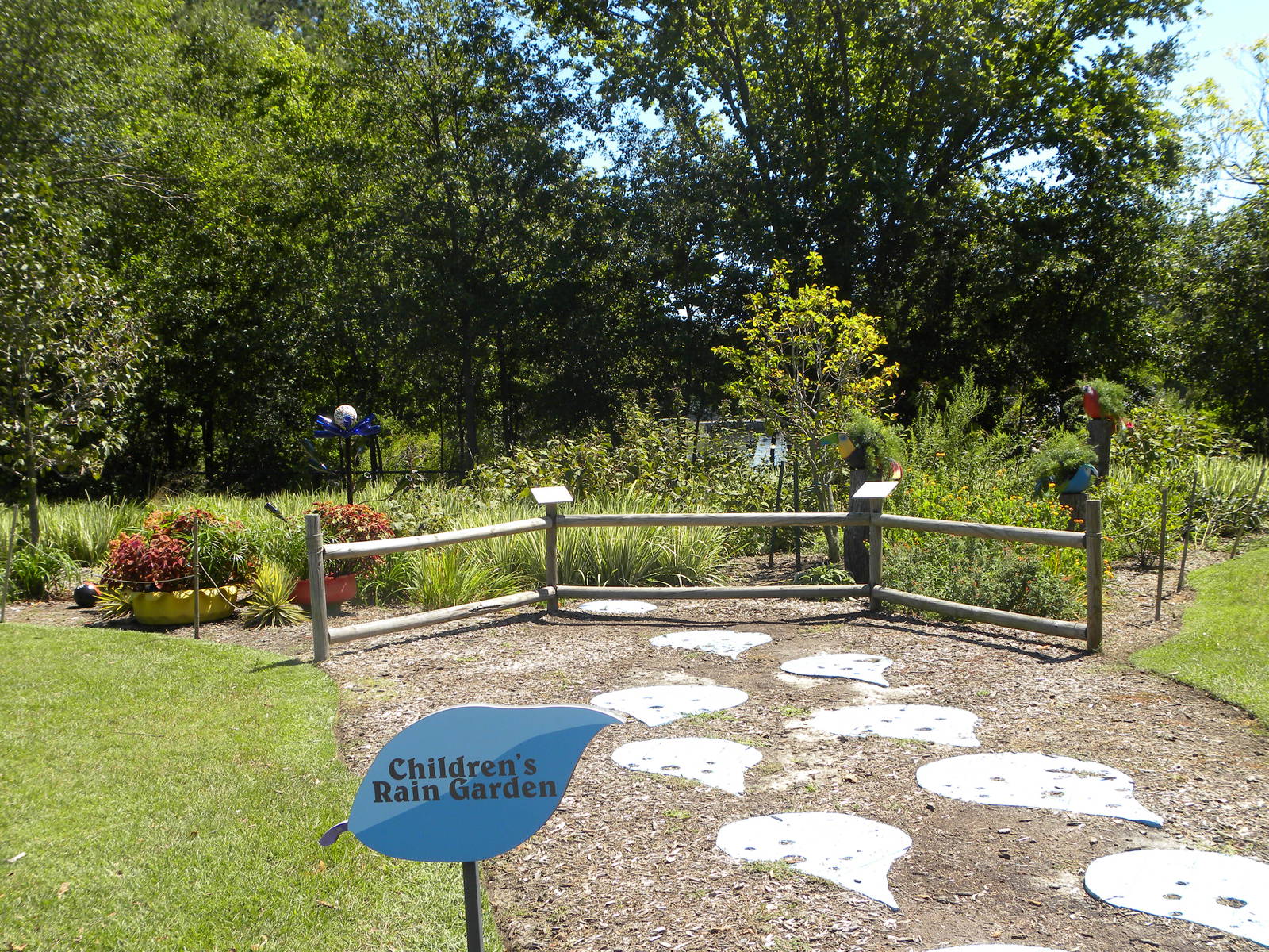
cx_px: 634
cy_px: 476
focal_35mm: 41
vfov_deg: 35.1
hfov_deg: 45.8
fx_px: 1503
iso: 64
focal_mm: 7.3
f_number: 4.5
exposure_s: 1/242
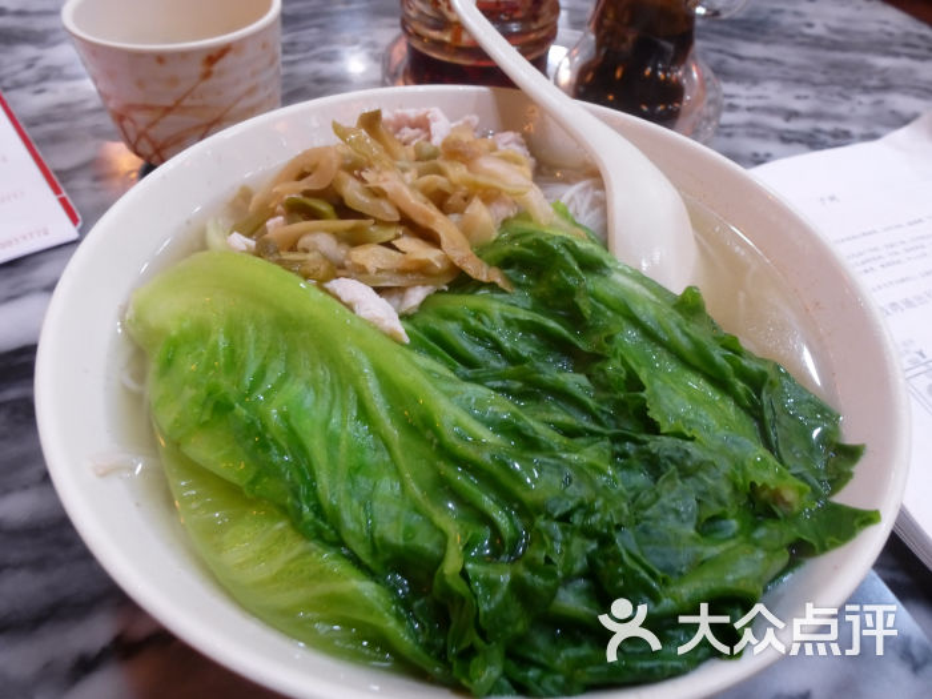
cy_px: 350
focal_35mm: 25
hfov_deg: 69.4
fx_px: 673
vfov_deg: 54.9
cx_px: 466
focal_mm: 4.3
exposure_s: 1/13
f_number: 3.3
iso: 400
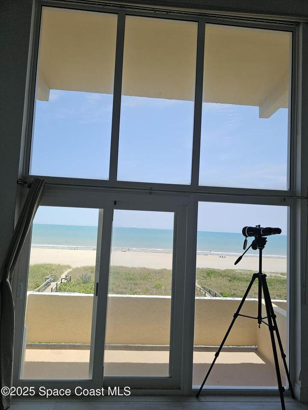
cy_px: 205
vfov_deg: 73.9
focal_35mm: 23
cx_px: 154
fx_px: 273
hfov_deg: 58.9
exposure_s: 1/321
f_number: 1.7
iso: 10
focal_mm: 6.3
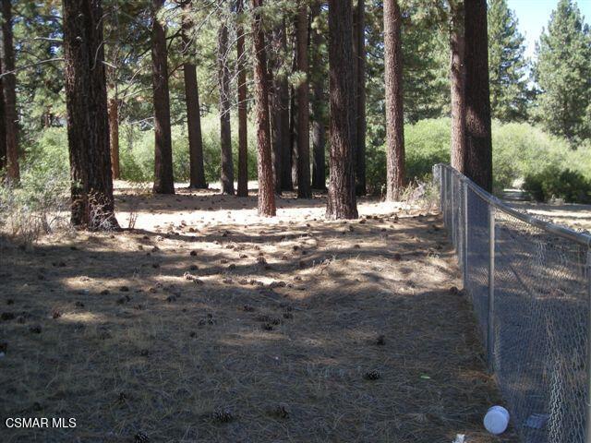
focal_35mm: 35
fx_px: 598
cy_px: 222
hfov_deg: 52.6
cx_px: 296
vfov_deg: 40.7
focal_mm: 5.7
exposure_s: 1/161
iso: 50
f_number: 2.8
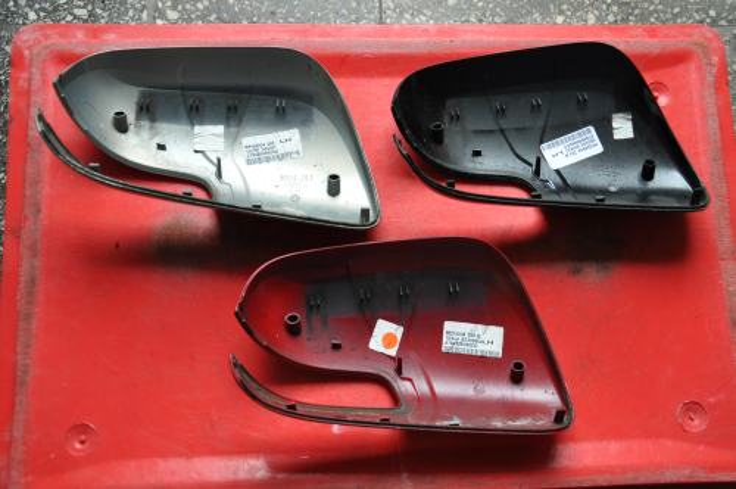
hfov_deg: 53.2
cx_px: 368
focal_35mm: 36
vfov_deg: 36.8
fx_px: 735
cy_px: 244
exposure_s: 1/50
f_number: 3.8
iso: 800
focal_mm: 24
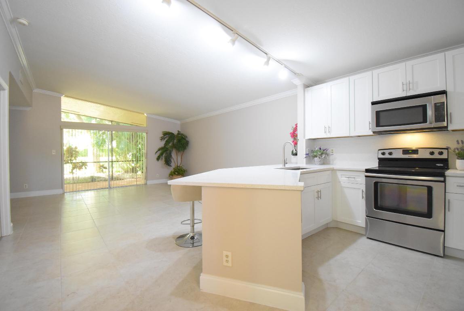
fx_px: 194
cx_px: 232
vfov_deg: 77.5
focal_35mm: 15
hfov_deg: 100.3
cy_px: 156
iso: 2500
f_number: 4.5
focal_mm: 10
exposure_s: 1/60
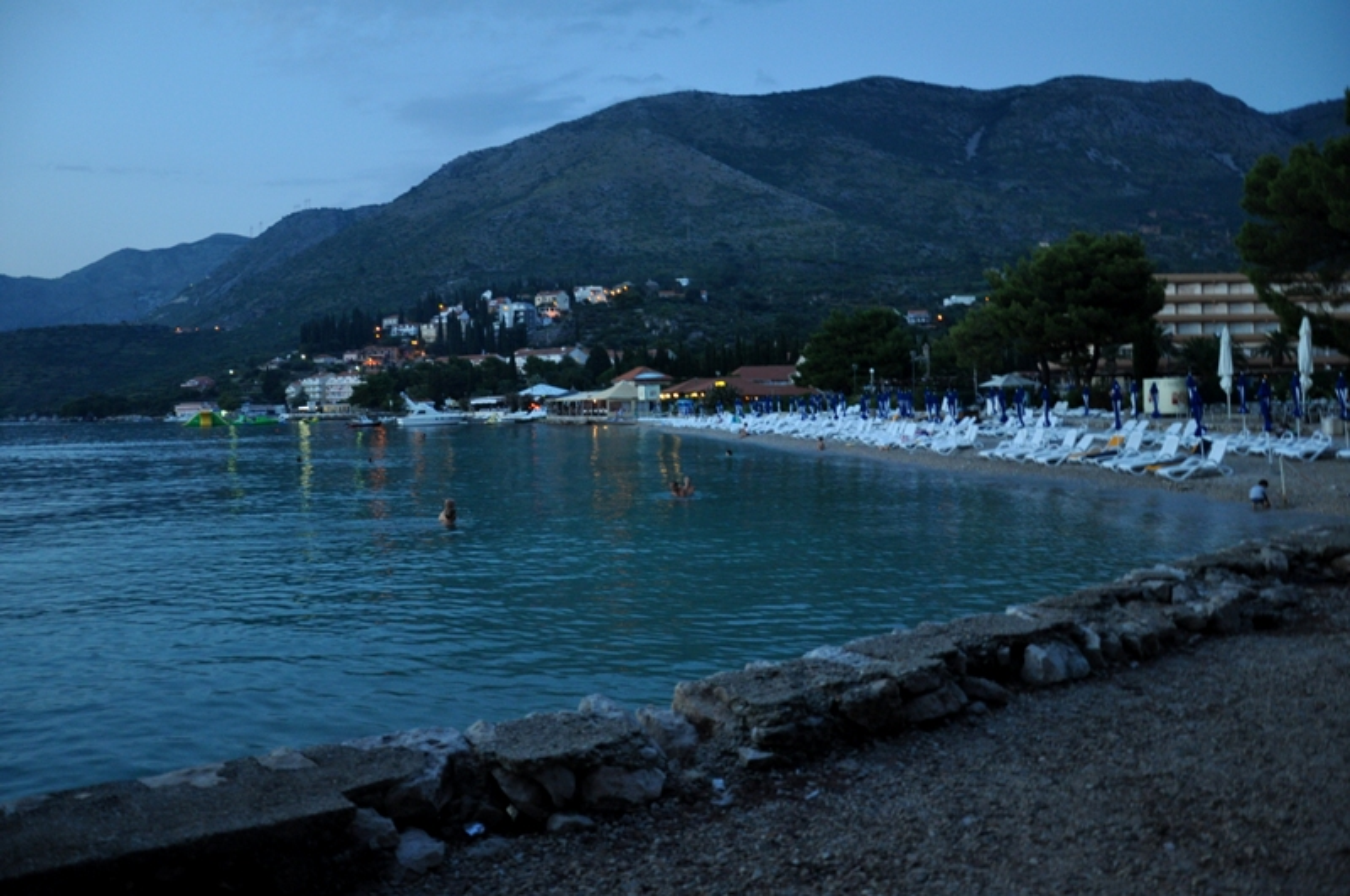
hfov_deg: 67.5
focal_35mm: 27
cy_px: 448
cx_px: 675
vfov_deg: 47.8
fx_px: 1011
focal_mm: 18
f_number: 3.5
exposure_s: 1/8
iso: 900
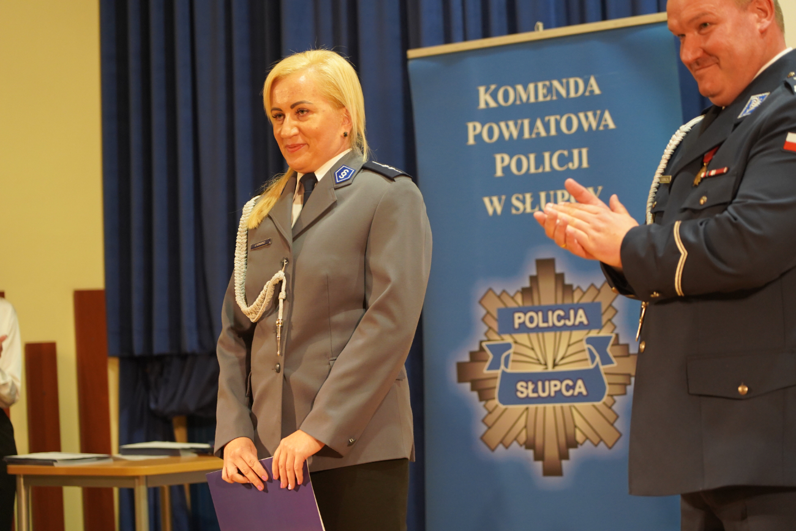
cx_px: 398
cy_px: 266
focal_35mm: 105
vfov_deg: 13.0
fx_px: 2322
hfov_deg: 19.5
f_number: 4
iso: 2500
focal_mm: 105
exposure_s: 1/160
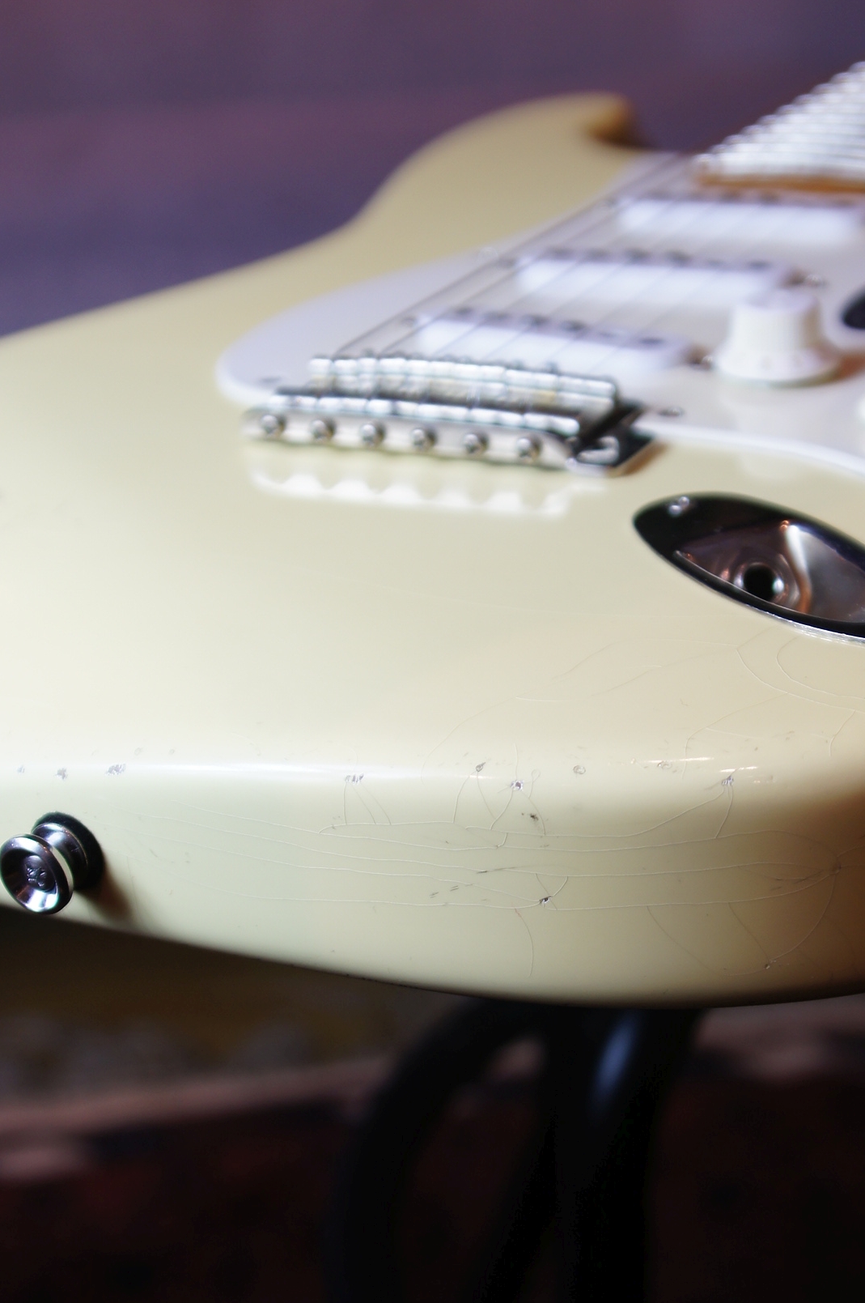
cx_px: 536
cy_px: 798
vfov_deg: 31.3
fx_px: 2312
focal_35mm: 64
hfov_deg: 21.2
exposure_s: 1/40
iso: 100
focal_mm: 30
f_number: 4.5
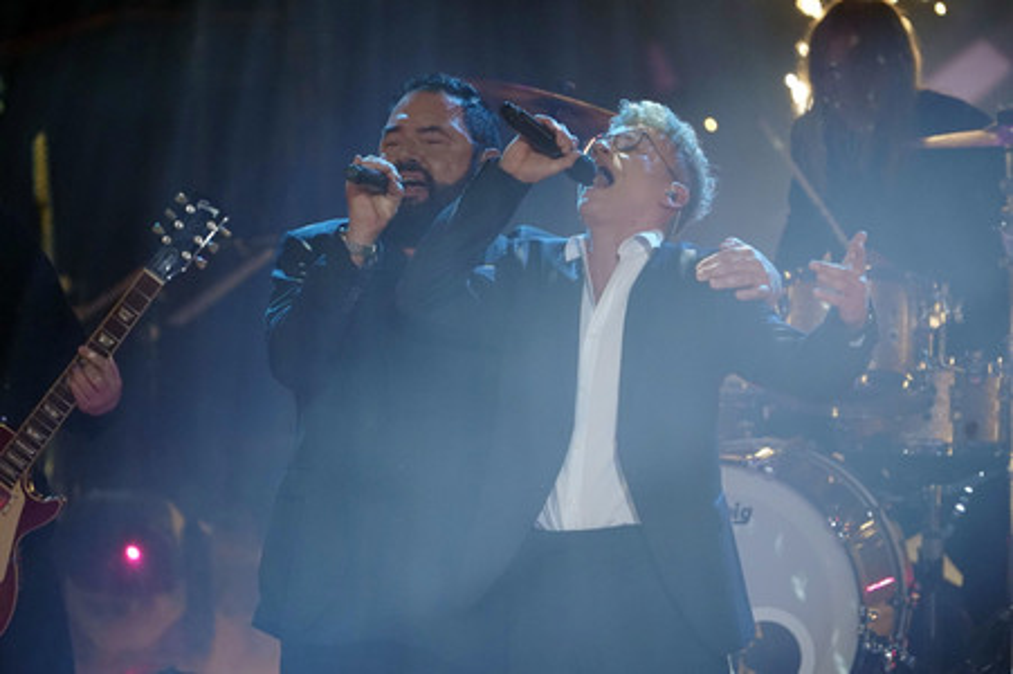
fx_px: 13018
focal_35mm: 463
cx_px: 506
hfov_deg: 4.5
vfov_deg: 3.0
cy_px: 337
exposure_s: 1/400
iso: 4000
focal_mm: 463
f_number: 6.3
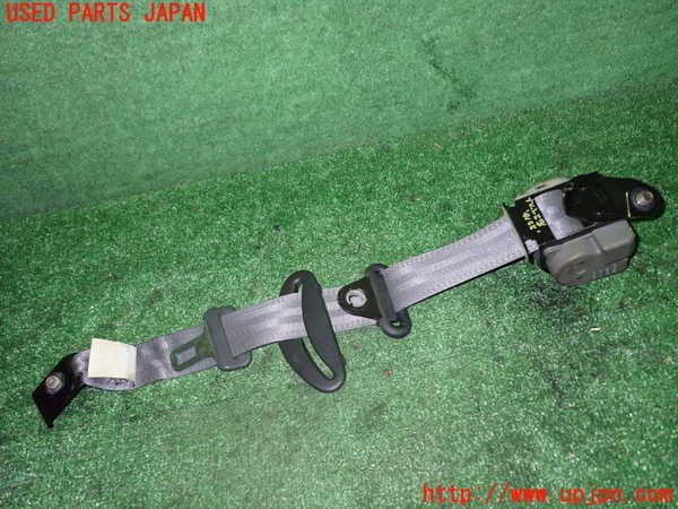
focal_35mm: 30
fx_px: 588
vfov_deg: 46.8
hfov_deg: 60.0
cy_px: 254
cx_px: 339
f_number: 6.3
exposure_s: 1/30
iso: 800
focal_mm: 5.4
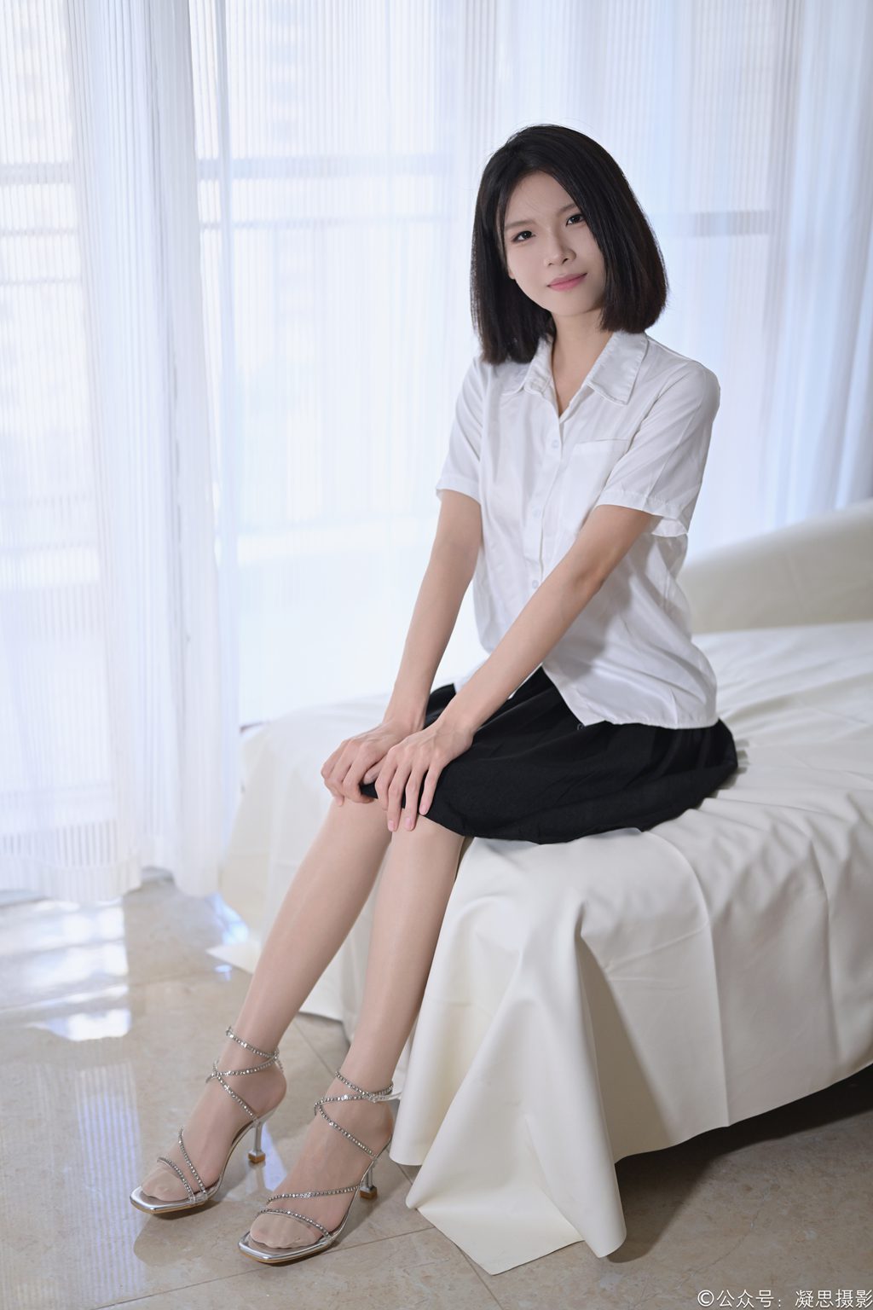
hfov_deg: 27.0
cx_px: 436
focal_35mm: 50
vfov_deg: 39.6
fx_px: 1819
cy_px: 655
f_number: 1.8
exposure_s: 1/100
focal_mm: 50
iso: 800
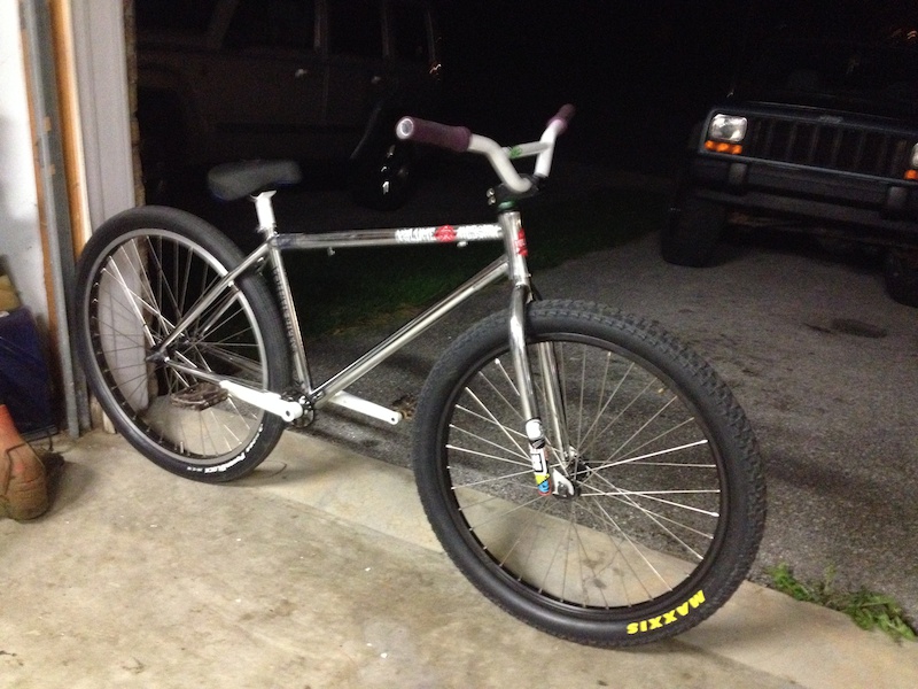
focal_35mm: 35
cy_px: 344
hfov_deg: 52.6
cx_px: 459
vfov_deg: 40.7
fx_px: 928
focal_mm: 4.28
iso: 800
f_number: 2.4
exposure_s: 1/15
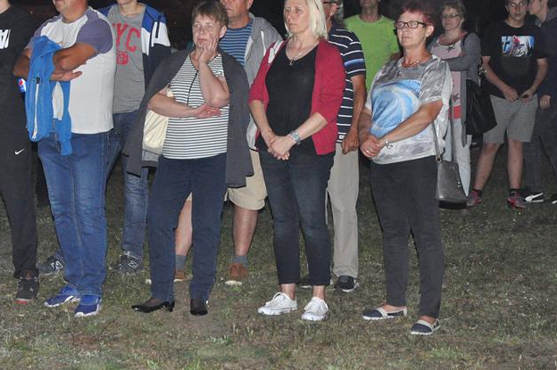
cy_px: 137
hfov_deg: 20.8
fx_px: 1515
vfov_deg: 13.9
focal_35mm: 98
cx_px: 206
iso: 3200
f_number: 5.6
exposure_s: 1/60
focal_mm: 48
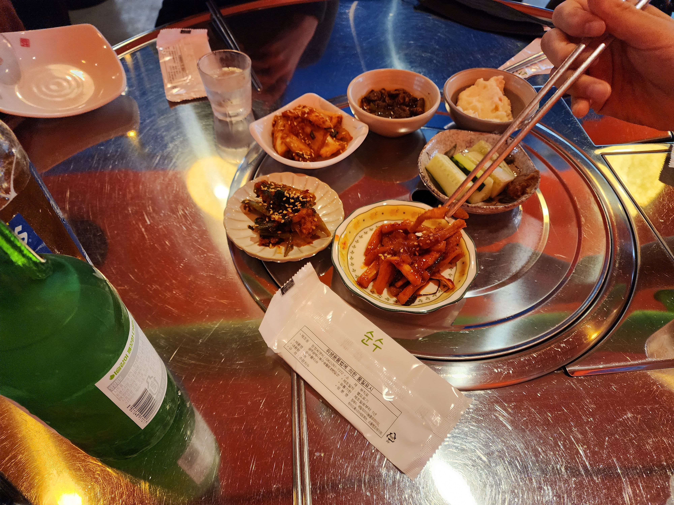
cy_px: 252
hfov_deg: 73.9
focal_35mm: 23
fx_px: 448
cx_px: 337
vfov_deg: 58.9
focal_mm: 6.4
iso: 640
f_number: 1.8
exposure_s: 1/120
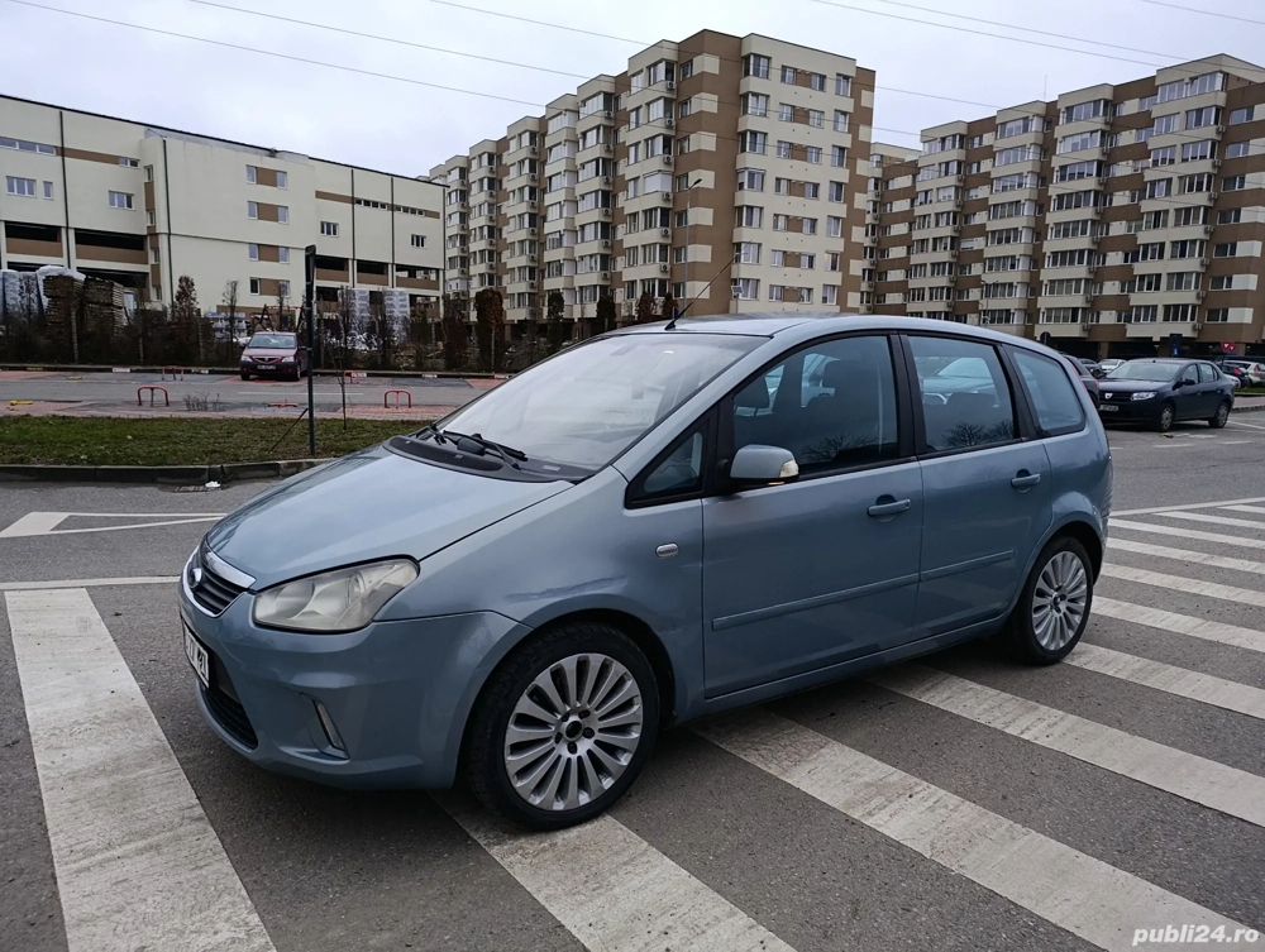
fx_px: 842
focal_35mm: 23
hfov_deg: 73.8
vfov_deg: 59.0
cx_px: 632
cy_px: 476
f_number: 1.65
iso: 414
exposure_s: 1/100
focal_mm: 6.11
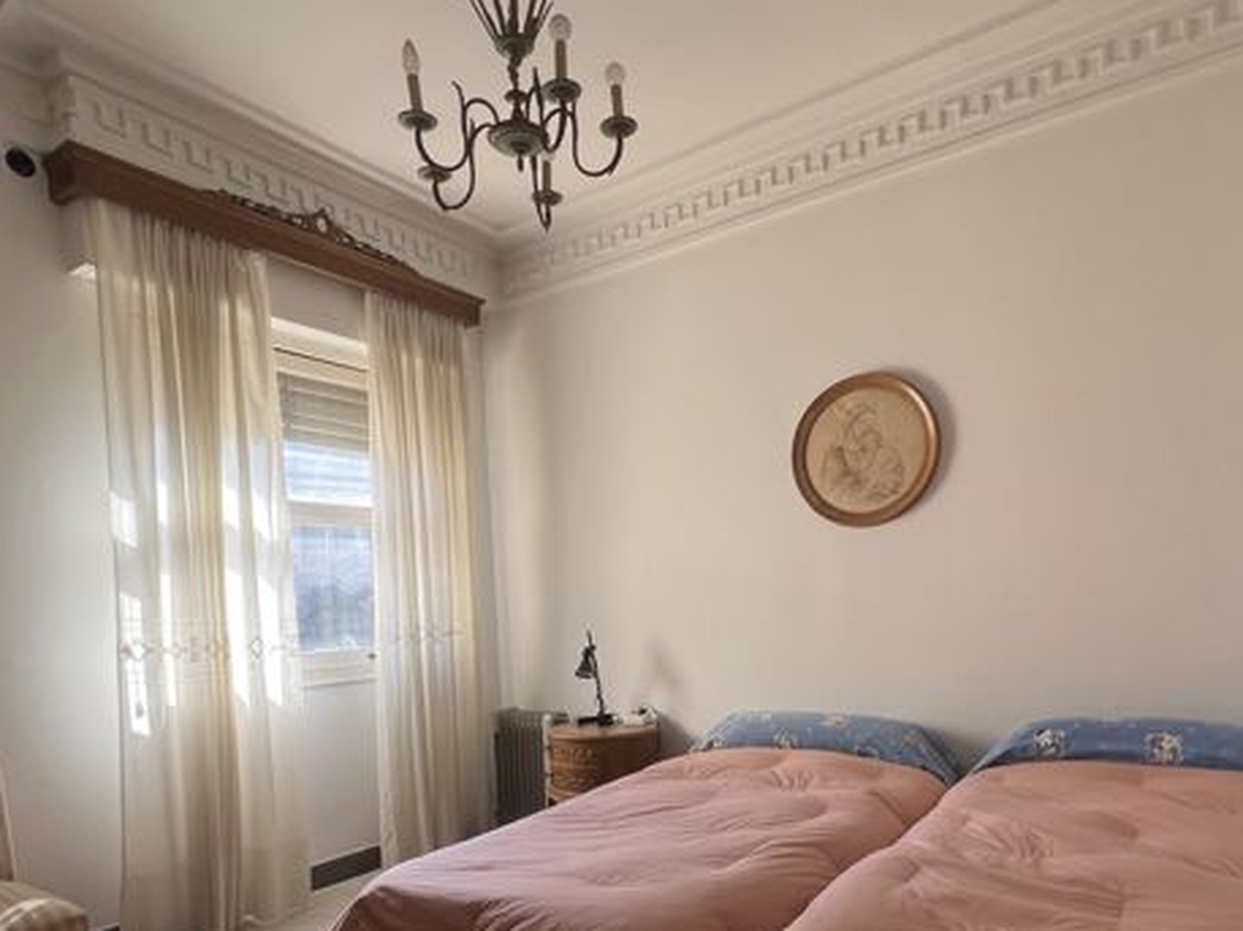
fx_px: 718
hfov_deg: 81.7
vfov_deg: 63.2
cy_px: 662
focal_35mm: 20
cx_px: 642
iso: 32
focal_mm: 1.57
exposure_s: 1/183
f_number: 1.8
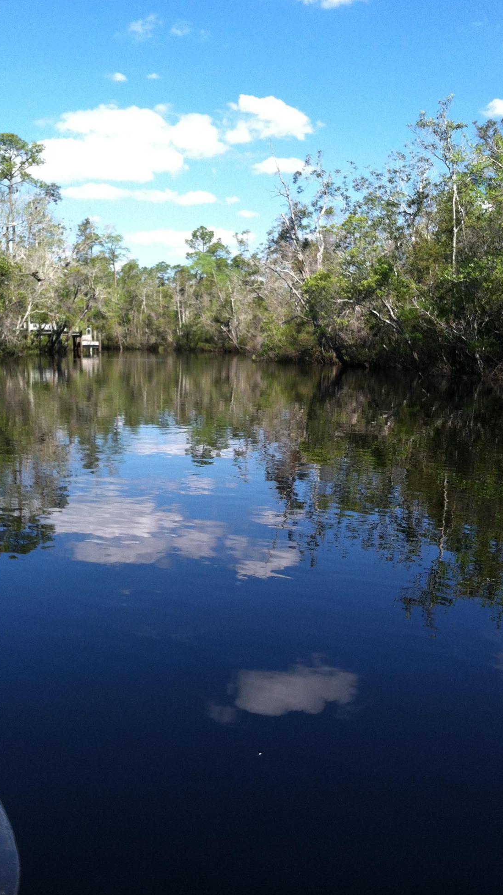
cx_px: 233
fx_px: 925
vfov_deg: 51.6
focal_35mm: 39
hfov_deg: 30.4
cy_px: 442
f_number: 2.8
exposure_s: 1/588
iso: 80
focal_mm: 3.85
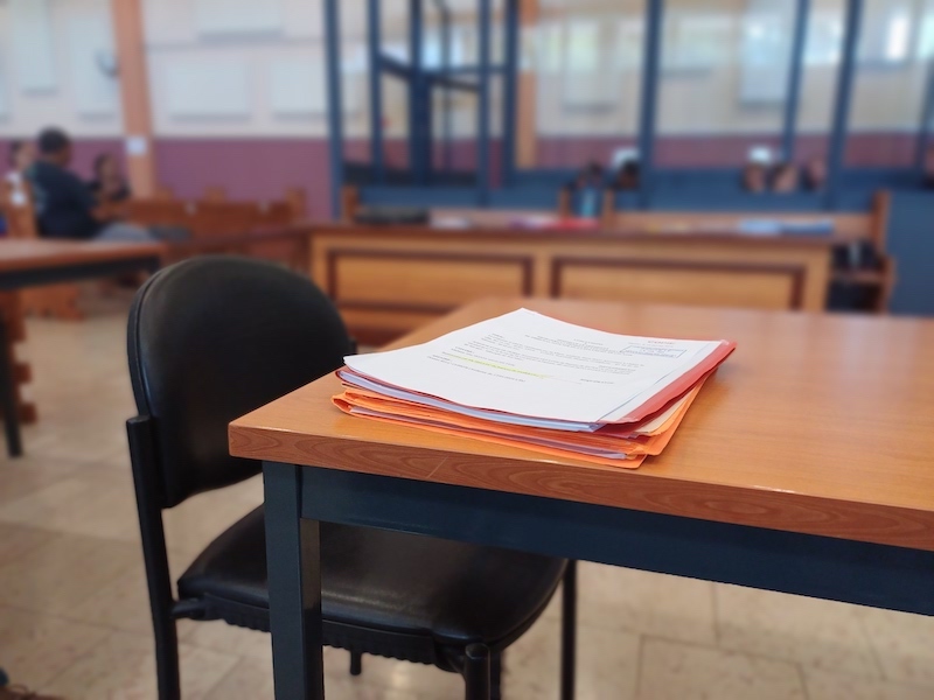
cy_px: 350
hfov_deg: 69.4
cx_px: 467
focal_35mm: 25
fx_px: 675
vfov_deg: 54.9
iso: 250
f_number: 1.8
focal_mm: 4.65
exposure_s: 1/60
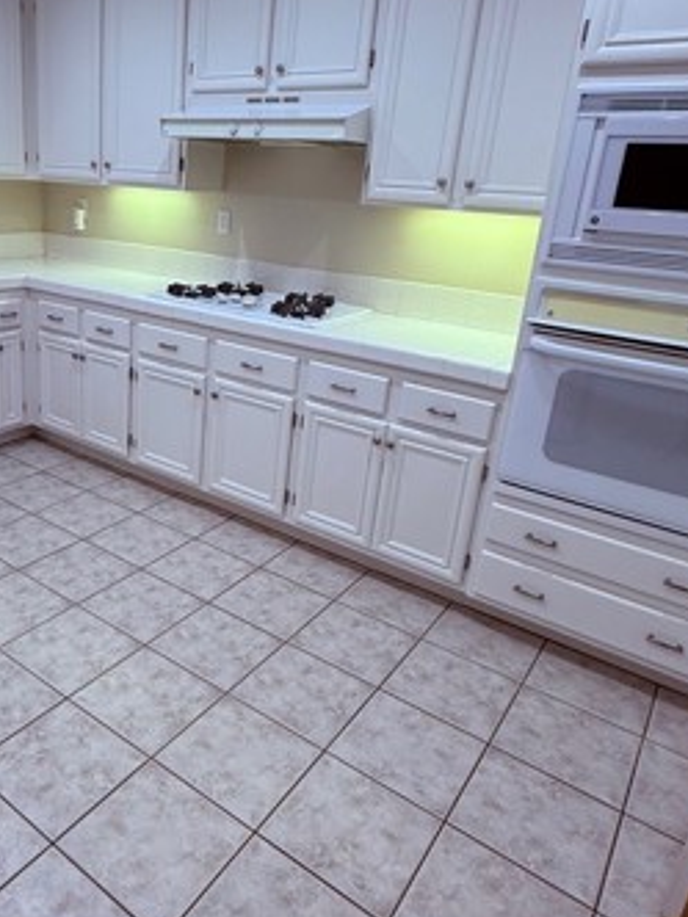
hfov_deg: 49.9
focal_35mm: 27
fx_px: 716
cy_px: 417
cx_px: 199
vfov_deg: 65.2
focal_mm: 2.22
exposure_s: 1/120
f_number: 2.2
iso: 125
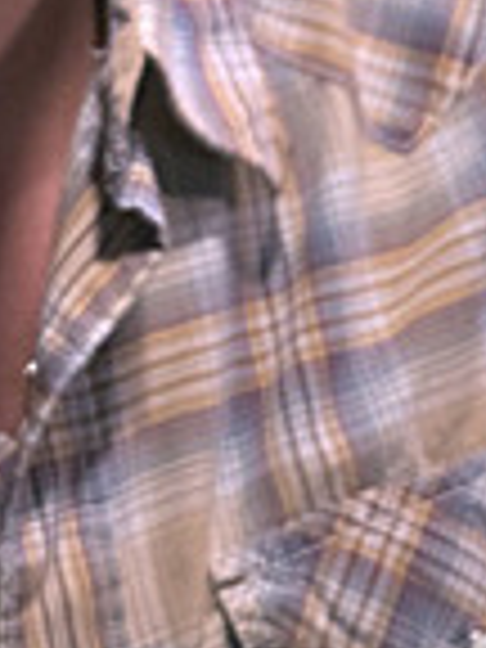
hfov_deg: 1.4
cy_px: -333
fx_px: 19562
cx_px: -104
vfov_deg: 1.9
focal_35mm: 1045
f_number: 2.8
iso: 2500
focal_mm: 200
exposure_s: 1/80
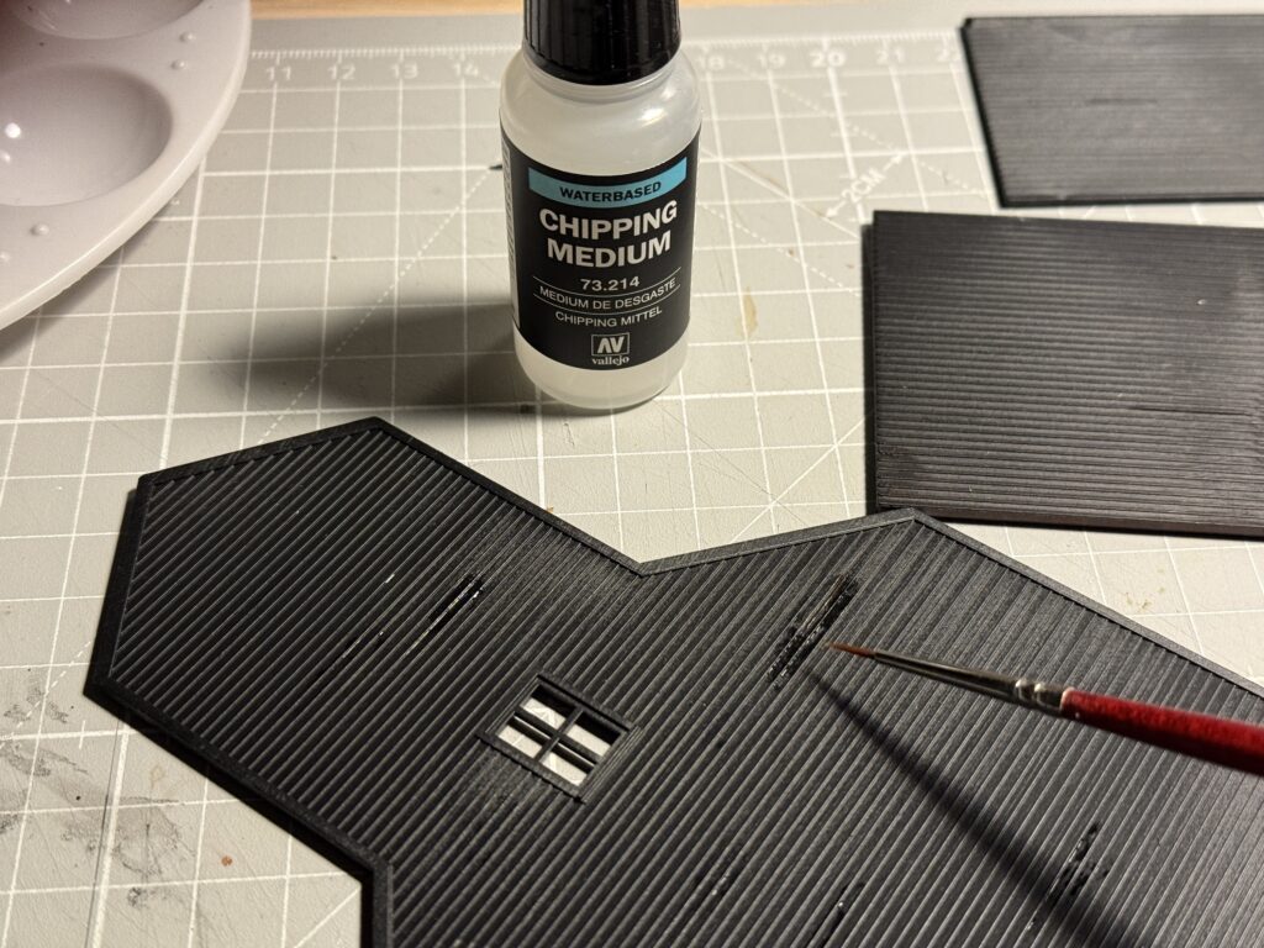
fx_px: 1753
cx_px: 632
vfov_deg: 30.3
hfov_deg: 39.7
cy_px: 474
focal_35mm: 48
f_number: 1.78
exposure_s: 1/50
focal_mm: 6.76
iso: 200
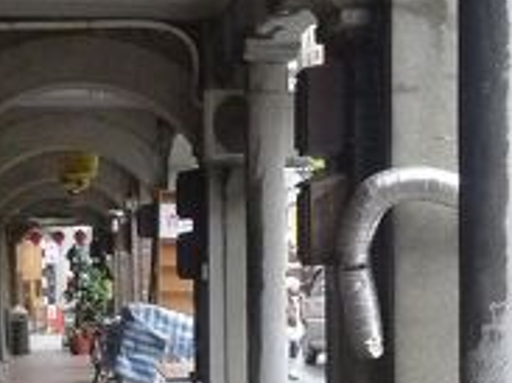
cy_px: 301
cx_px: 481
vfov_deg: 16.5
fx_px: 1316
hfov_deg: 21.4
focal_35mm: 89
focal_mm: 4.5
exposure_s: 1/25
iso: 400
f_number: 2.8
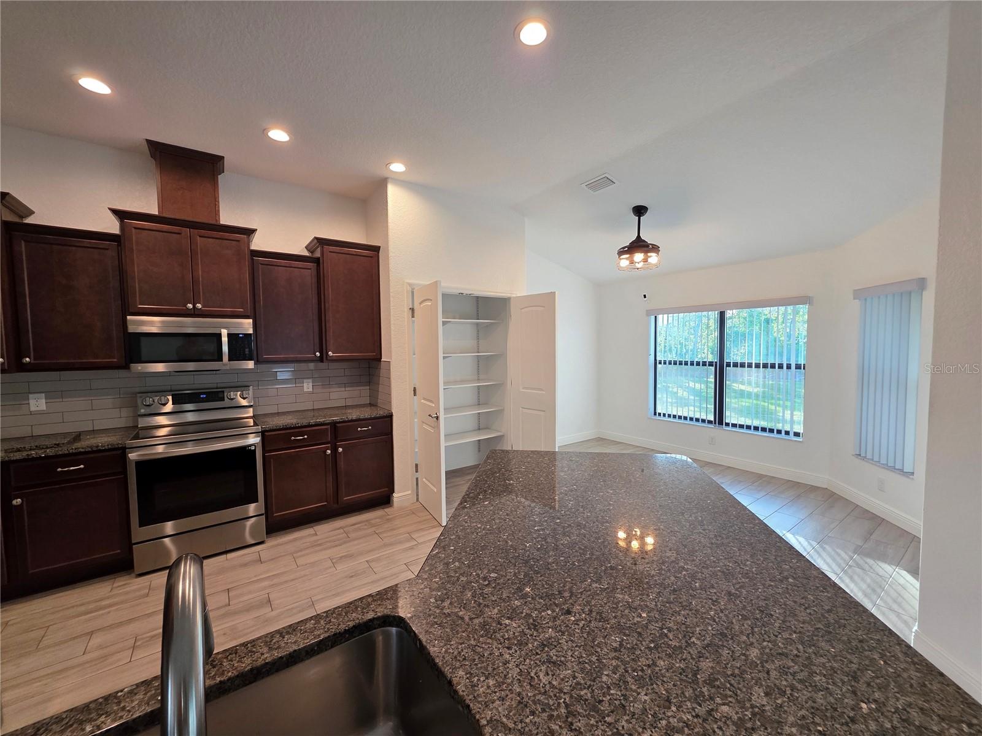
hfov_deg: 106.2
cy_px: 368
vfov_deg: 89.9
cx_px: 491
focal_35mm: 13
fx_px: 369
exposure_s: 1/120
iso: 160
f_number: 1.9
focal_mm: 2.2
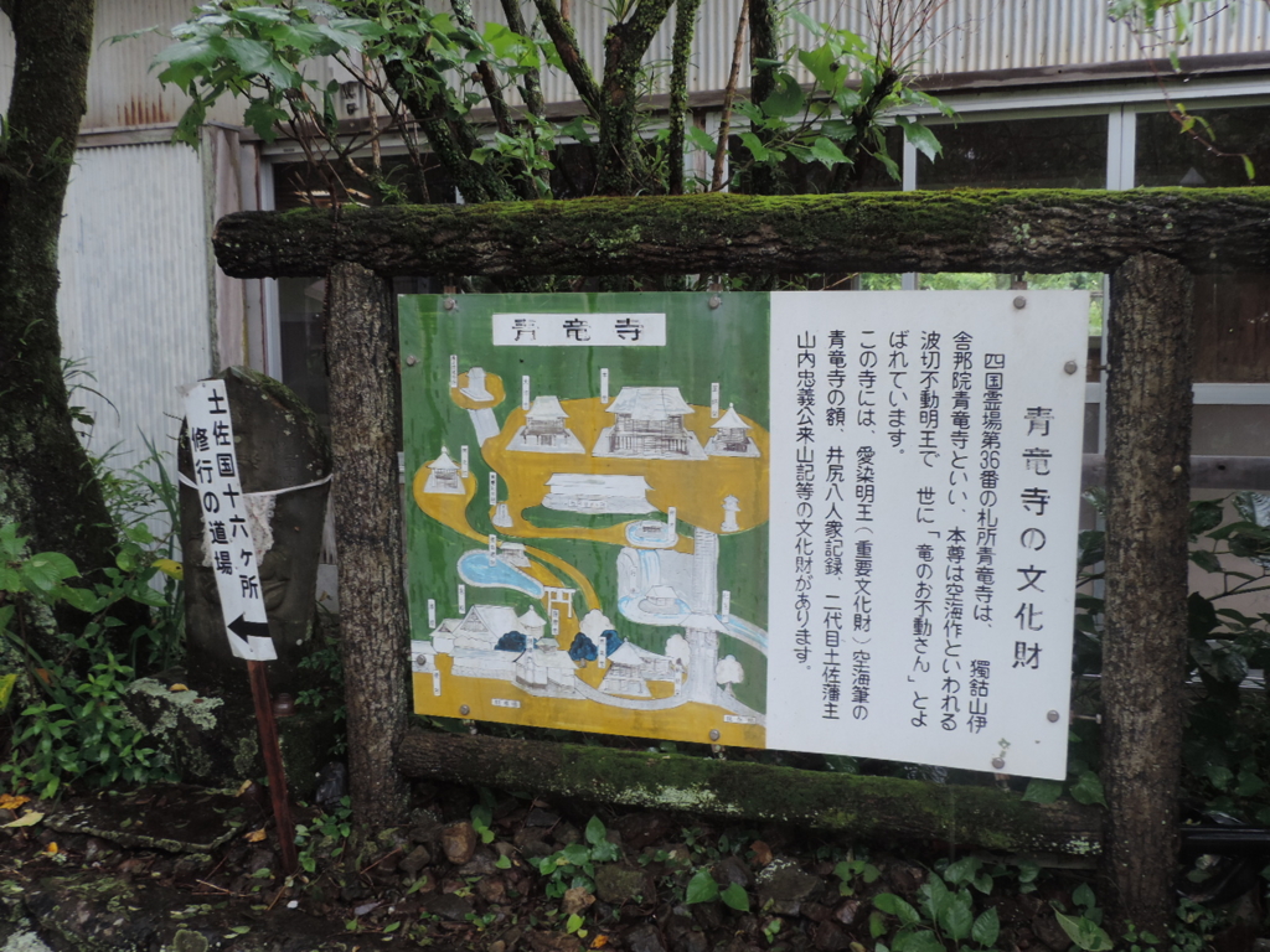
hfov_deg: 55.4
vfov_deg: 42.9
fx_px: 1211
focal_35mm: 33
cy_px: 476
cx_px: 635
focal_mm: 5.8
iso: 140
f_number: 3.2
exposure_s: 1/50
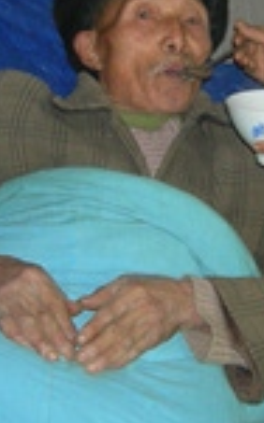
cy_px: 109
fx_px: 1166
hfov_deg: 12.8
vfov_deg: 20.5
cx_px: 233
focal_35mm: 101
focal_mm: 7.5
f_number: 2.7
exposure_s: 1/60.1
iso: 64
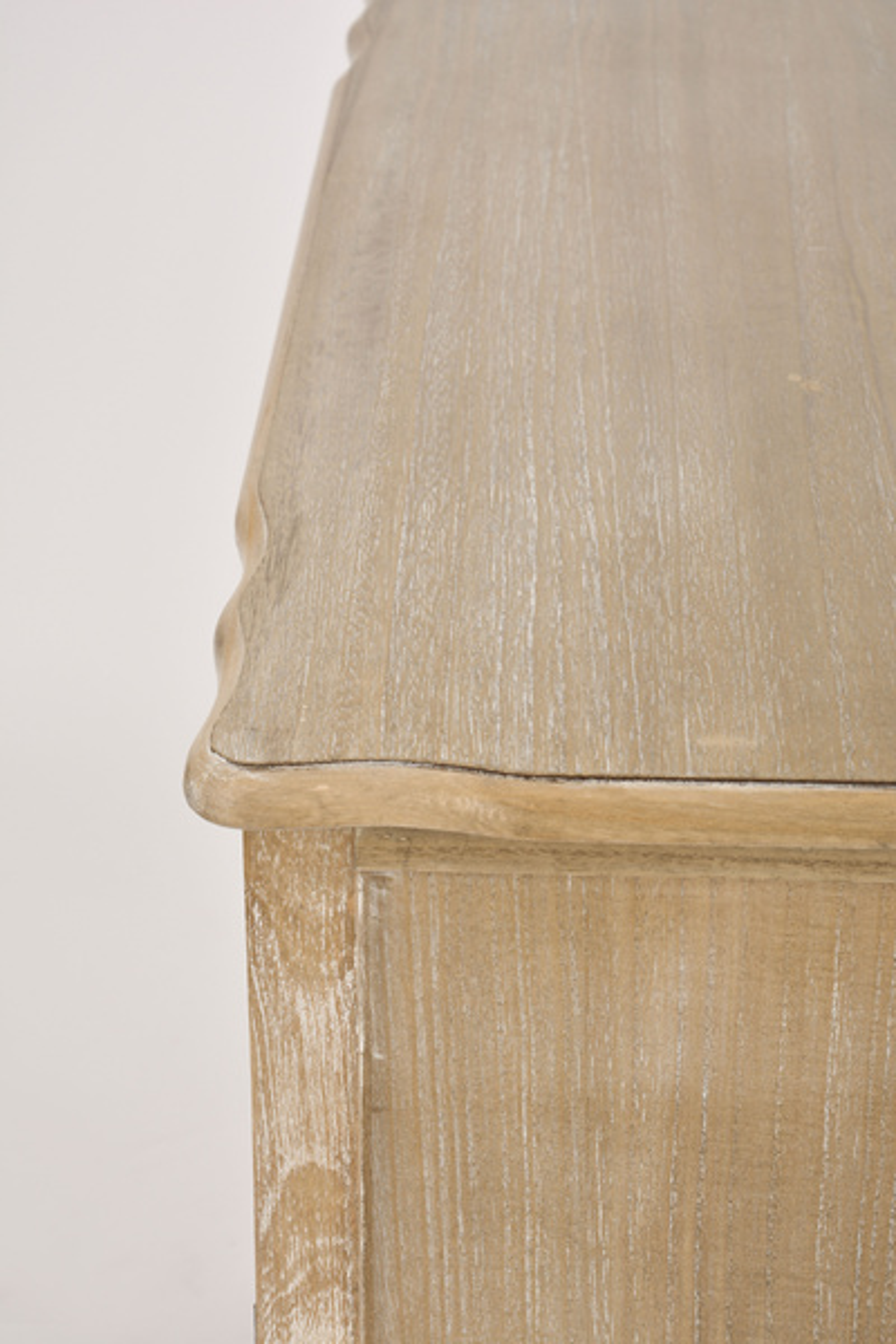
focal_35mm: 93
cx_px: 448
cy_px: 672
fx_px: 3472
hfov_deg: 14.7
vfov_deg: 21.9
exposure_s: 1/90
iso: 160
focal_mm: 62
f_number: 9.5
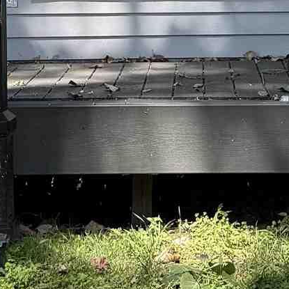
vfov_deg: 10.4
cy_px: -261
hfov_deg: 11.1
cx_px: 247
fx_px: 1483
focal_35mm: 157
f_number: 1.78
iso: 80
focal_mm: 6.76
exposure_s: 1/1075
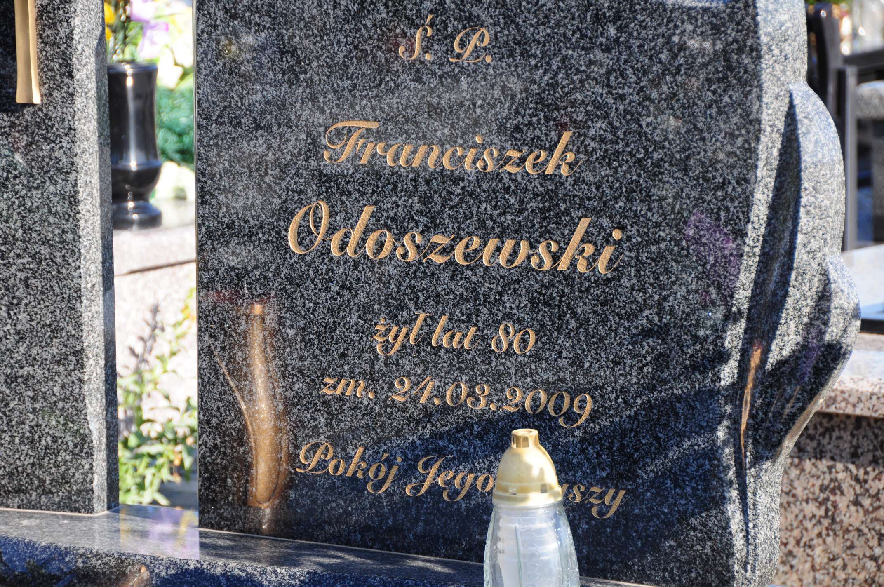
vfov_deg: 8.7
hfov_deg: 13.1
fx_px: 3863
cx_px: 442
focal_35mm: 158
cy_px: 294
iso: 320
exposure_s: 1/500
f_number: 7.1
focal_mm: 105
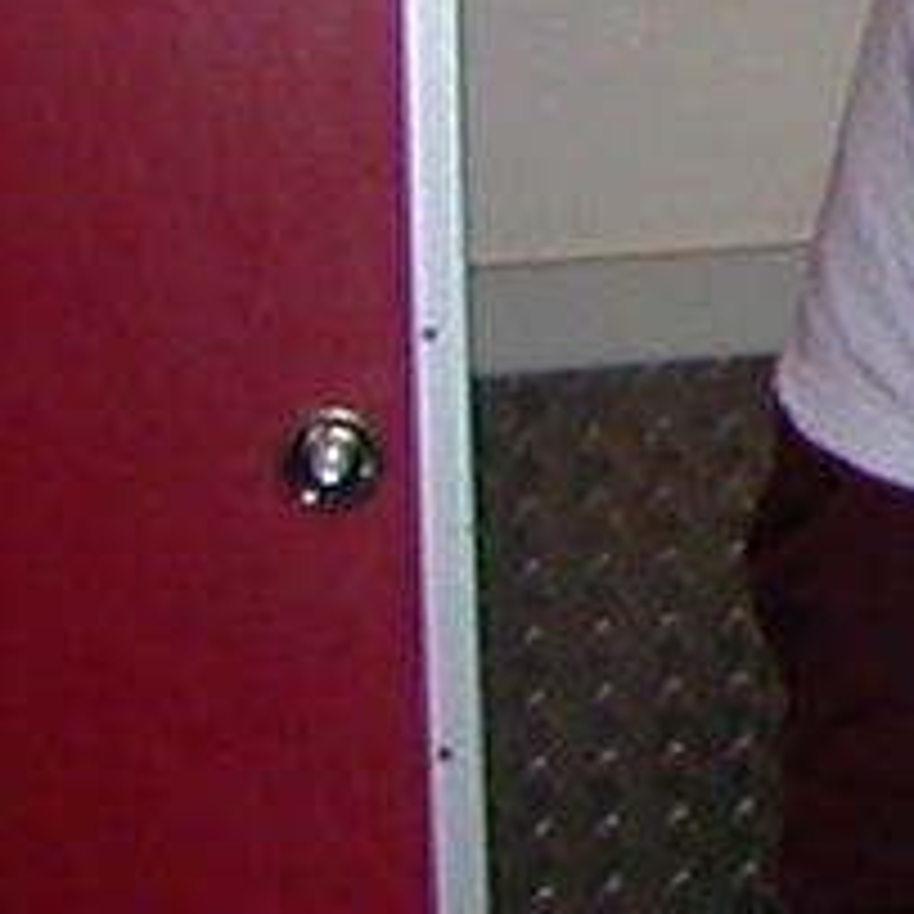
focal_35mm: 258
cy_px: -275
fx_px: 7707
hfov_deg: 5.8
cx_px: 3593
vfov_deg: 6.7
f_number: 2.7
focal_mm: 5.6
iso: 100
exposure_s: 1/59.9
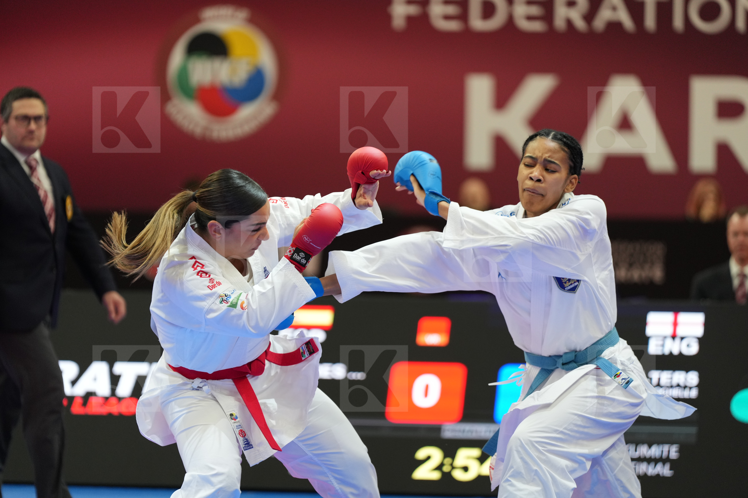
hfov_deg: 11.6
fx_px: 3698
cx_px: 374
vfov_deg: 7.7
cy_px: 249
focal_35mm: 178
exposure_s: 1/1000
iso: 1600
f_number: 2.8
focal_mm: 178
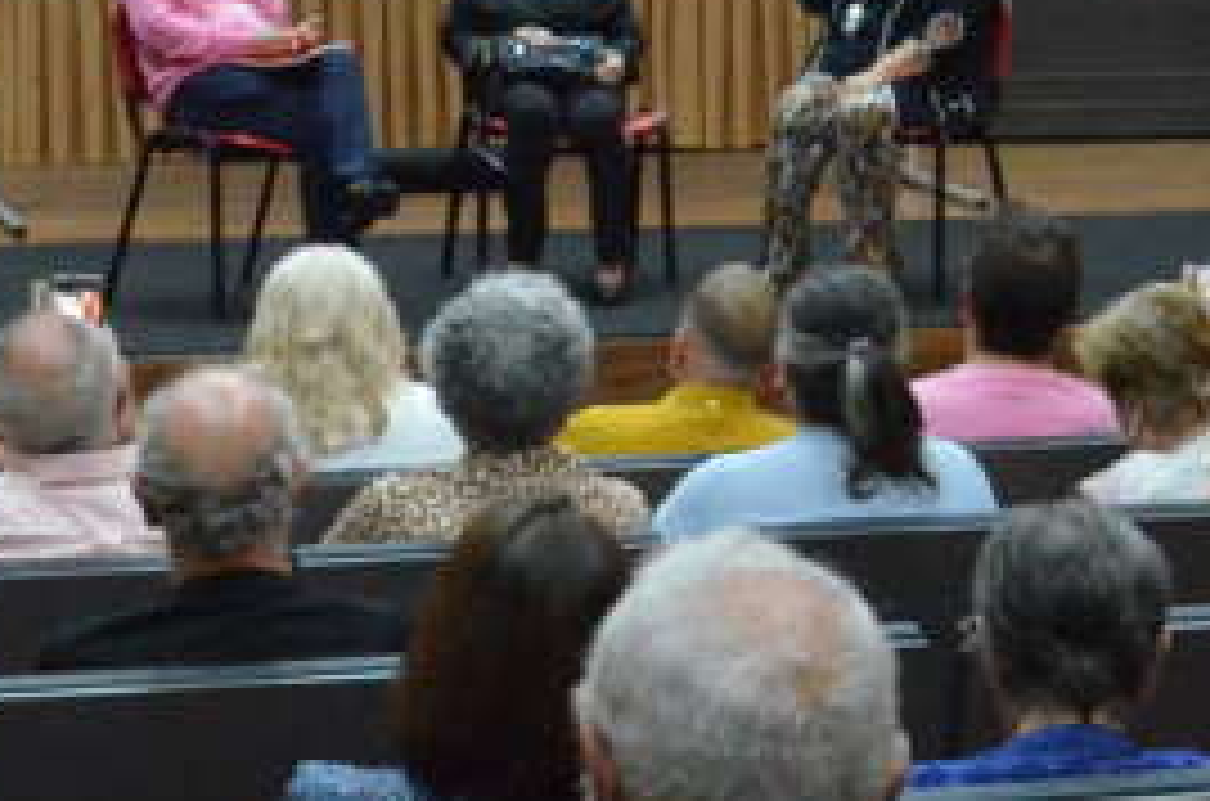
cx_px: 733
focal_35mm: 118
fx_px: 3957
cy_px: 324
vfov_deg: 11.6
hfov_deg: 17.4
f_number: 5.6
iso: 5000
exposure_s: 1/100
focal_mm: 20
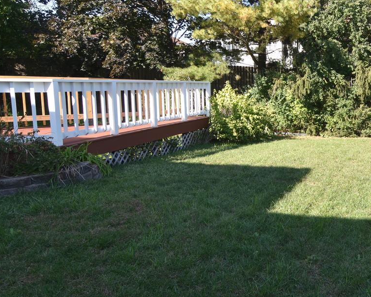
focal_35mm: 33
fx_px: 362
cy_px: 135
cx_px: 343
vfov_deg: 44.5
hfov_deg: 47.8
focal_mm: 11
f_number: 6.3
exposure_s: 1/250
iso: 200
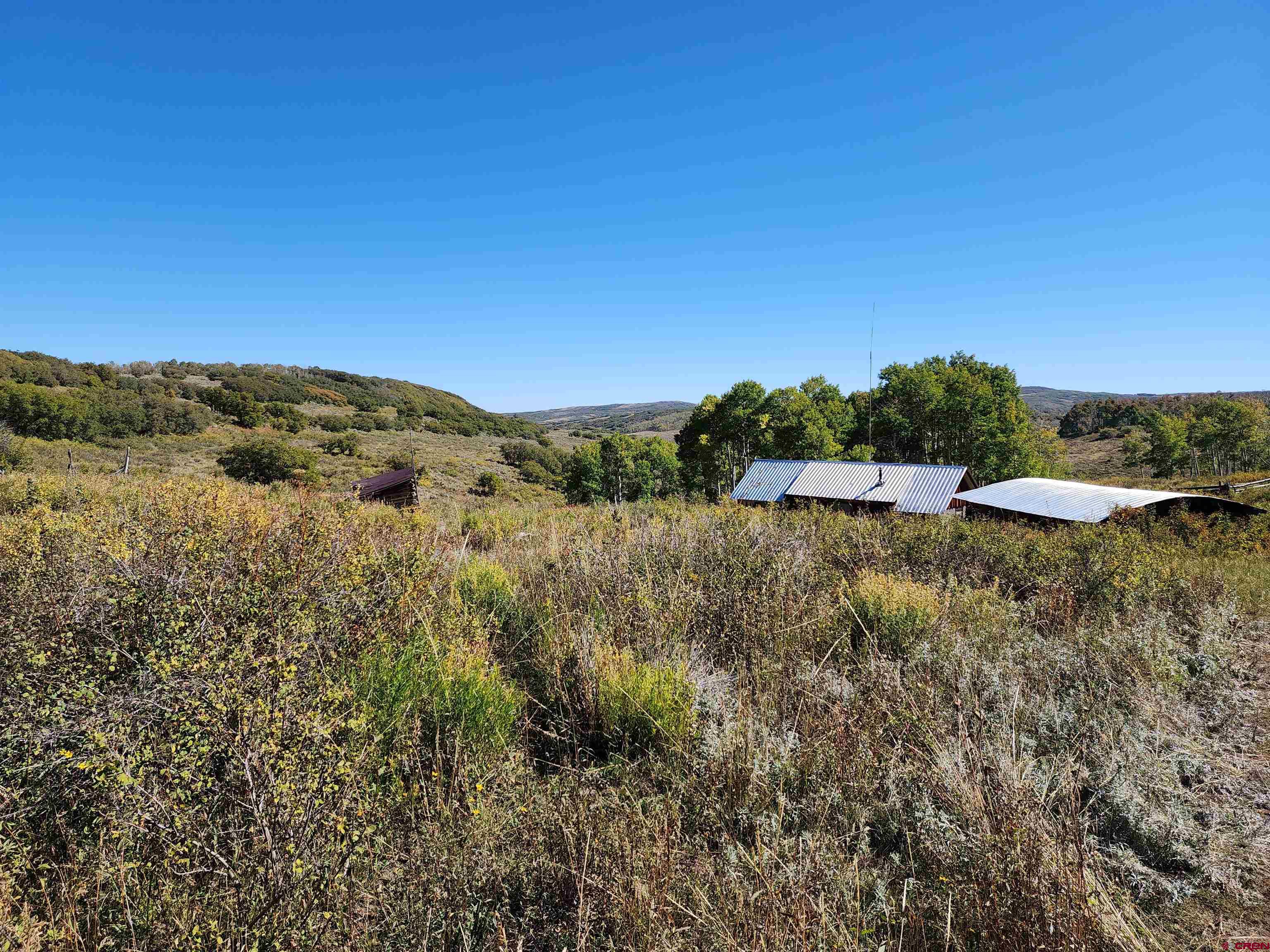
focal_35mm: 23
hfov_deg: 73.9
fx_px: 844
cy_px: 476
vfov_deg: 58.9
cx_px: 635
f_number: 1.8
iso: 12
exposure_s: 1/1000
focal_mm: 6.4
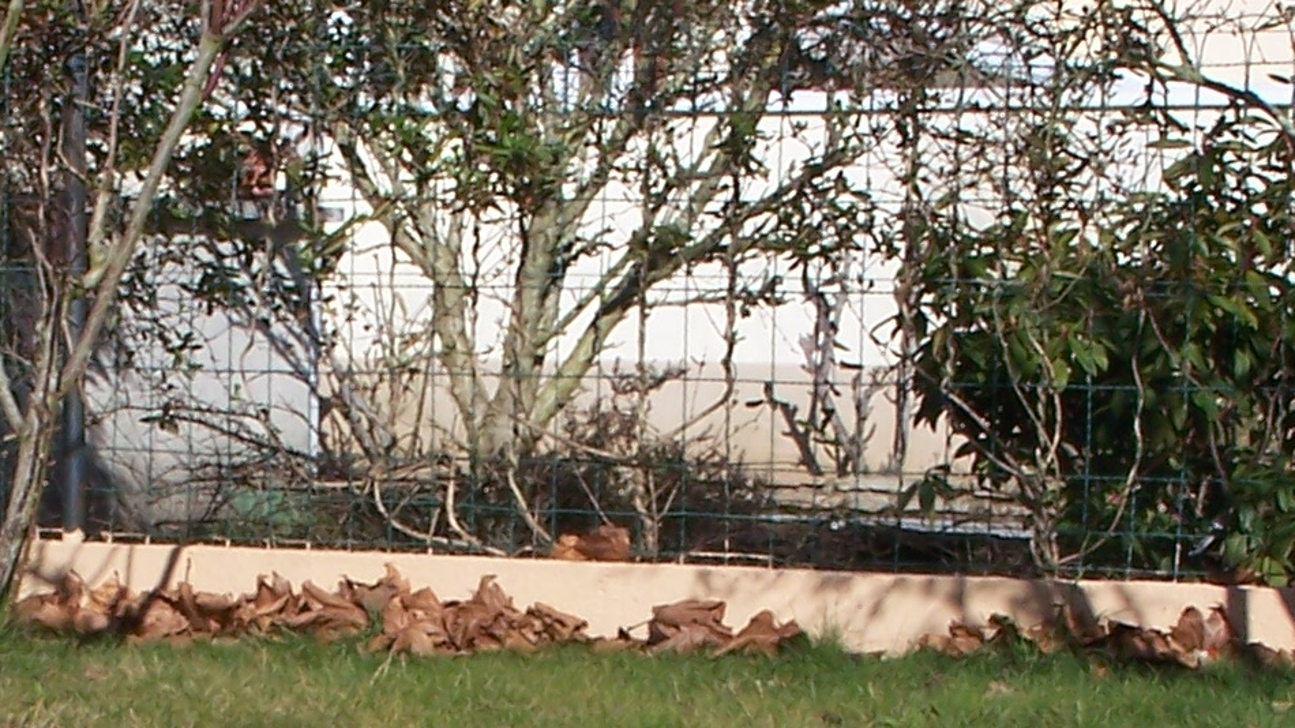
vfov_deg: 8.1
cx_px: 423
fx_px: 5081
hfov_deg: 14.5
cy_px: 972
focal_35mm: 148
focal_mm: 9.3
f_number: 6.3
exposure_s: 1/500
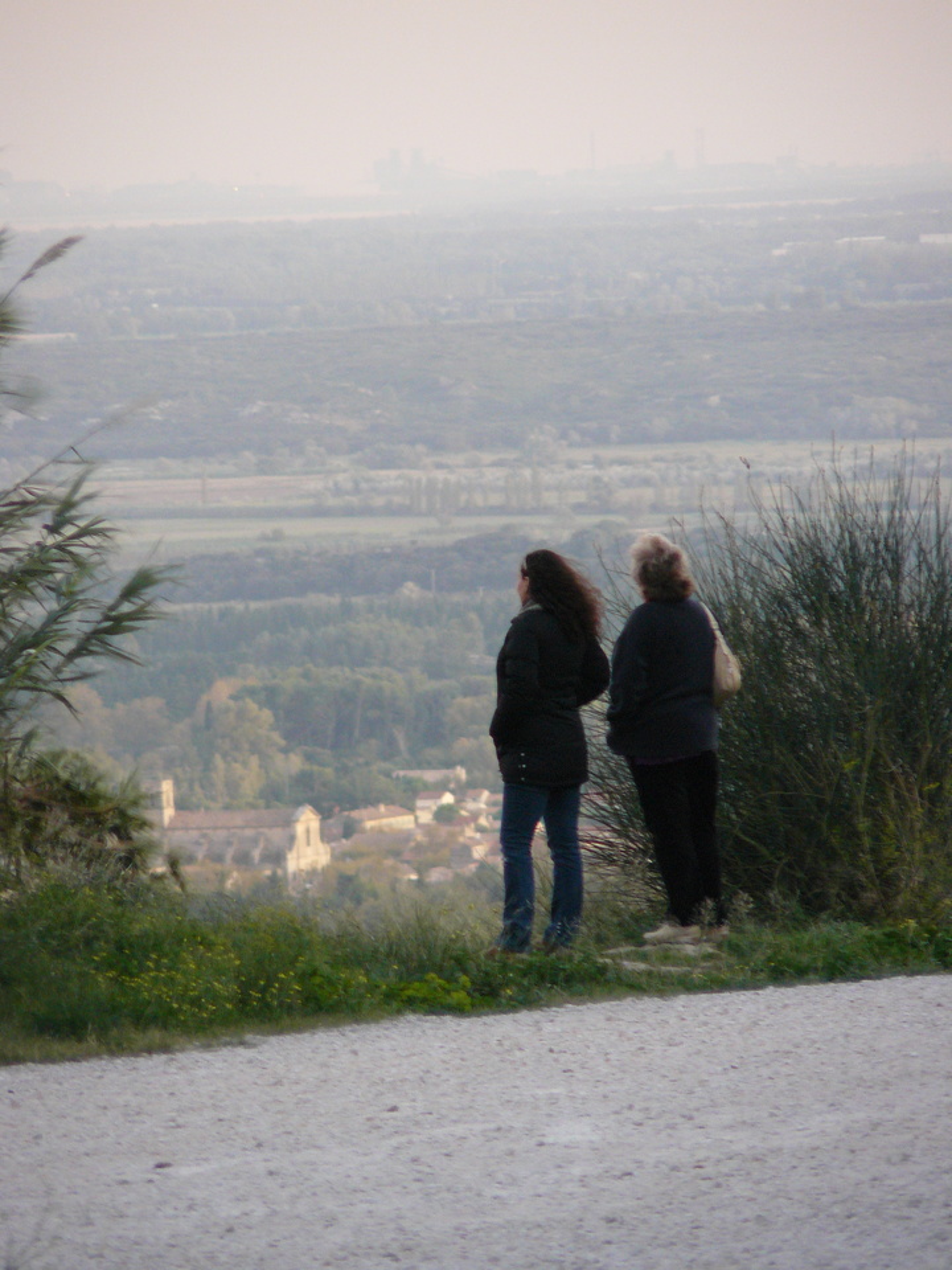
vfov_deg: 4.6
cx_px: 476
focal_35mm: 432
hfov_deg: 3.4
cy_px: 635
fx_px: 15841
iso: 200
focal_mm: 72
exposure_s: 1/20
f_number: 3.3
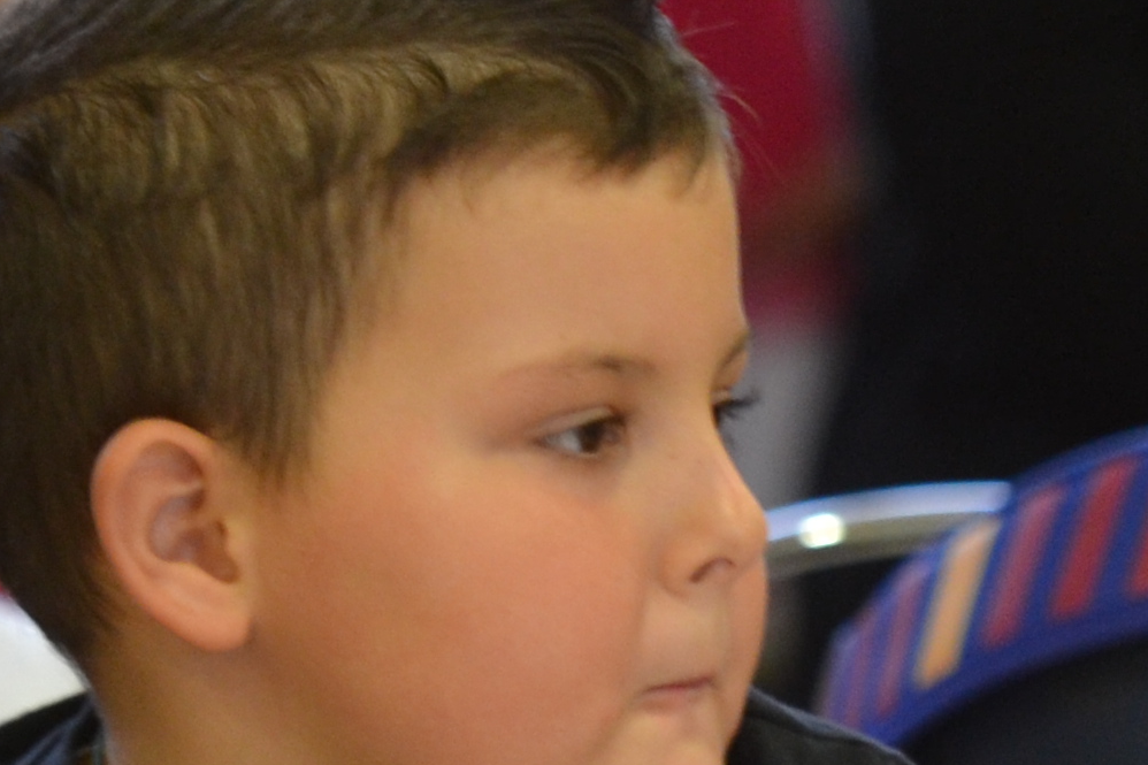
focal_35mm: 845
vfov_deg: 1.6
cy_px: 1046
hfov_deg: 2.4
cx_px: 1278
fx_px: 26940
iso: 560
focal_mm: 122
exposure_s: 1/60
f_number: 2.8
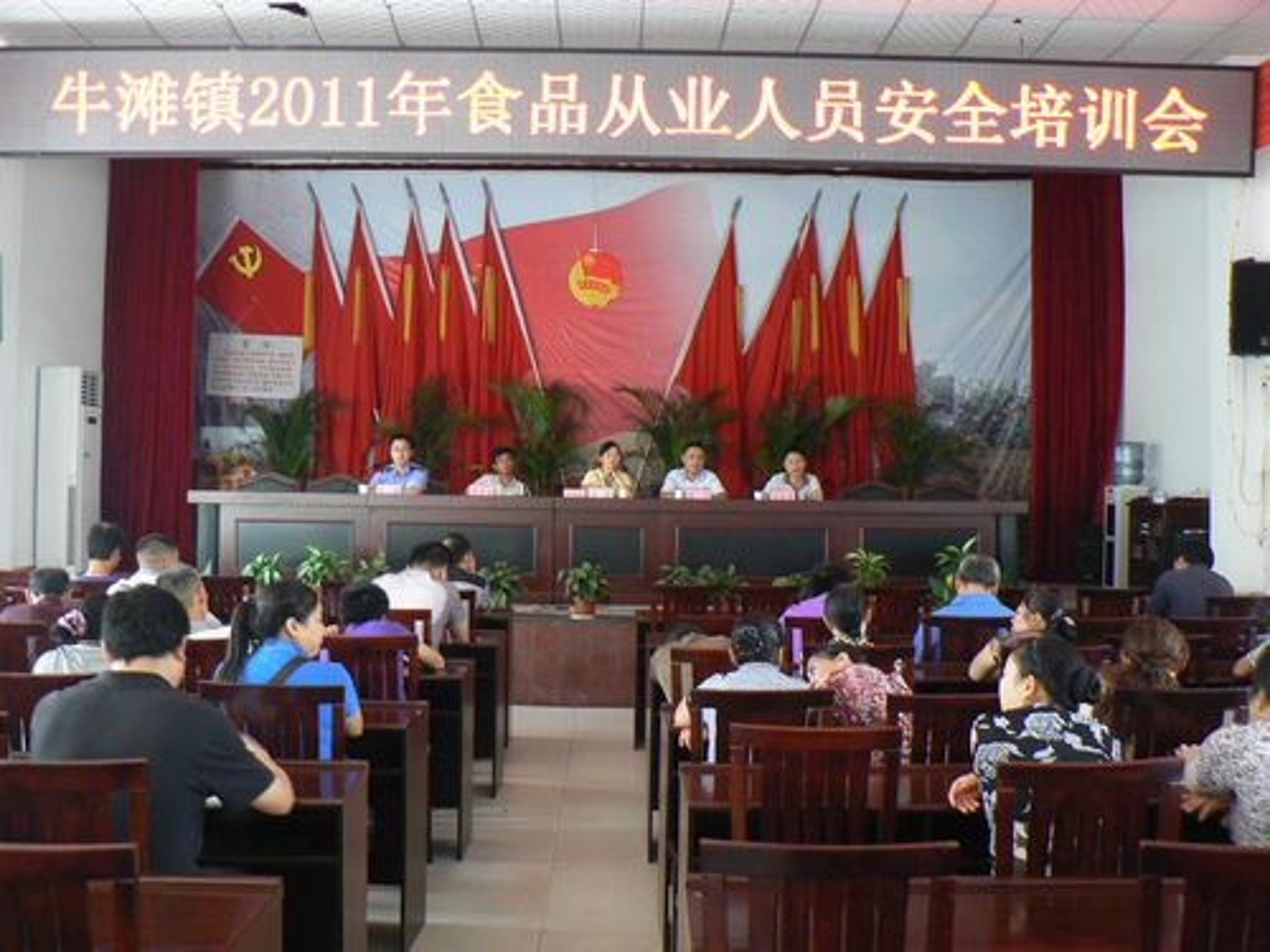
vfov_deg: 39.7
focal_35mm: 36
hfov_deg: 51.4
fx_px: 1321
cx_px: 635
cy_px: 476
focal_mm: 6
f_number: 2.8
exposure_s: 1/20
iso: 200
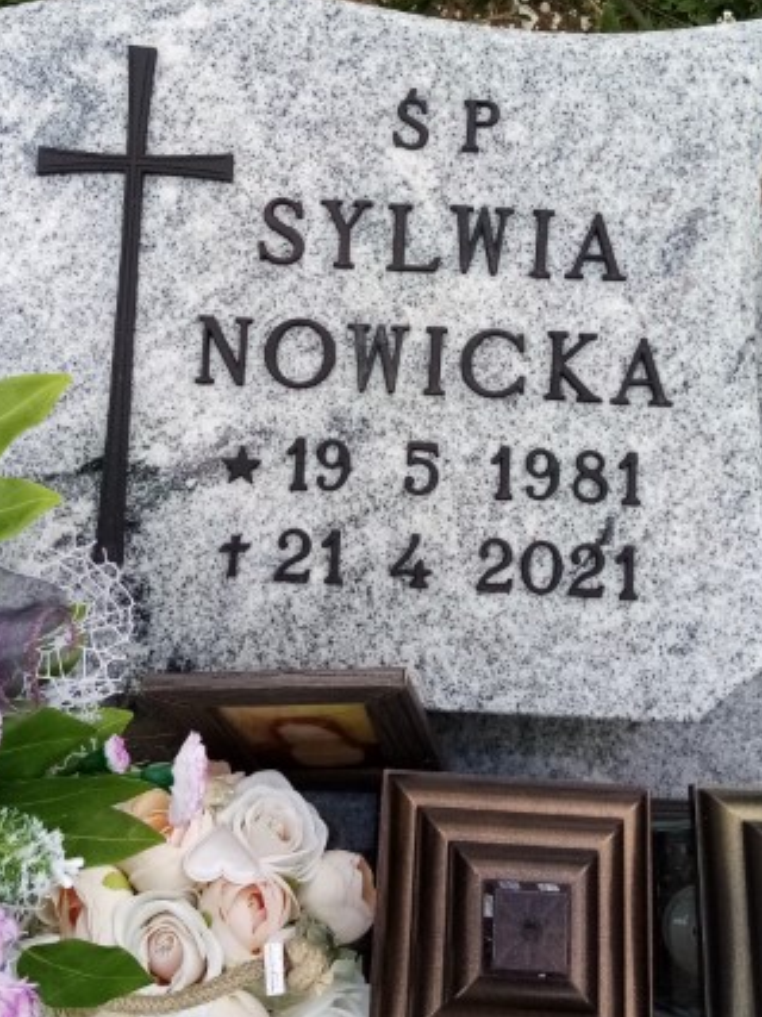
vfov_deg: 47.5
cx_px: 364
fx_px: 1145
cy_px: 393
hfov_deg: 36.8
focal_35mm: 39
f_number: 1.8
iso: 106
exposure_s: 1/831
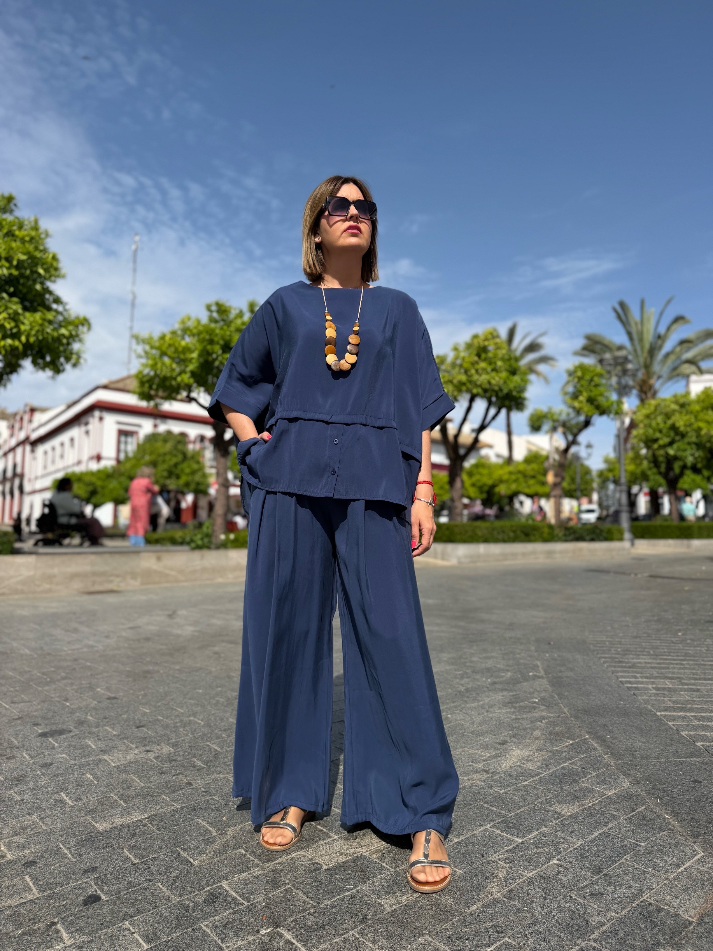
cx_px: 356
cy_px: 476
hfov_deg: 56.8
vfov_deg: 71.6
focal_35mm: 24
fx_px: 659
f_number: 1.78
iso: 80
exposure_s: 1/5319
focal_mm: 6.76
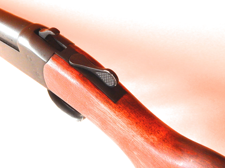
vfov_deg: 38.7
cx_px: 94
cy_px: 79
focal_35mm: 37
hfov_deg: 49.9
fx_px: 241
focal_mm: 5.6
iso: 400
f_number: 3.2
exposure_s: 1/200
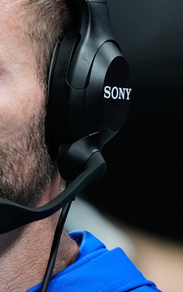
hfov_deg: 0.9
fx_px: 12276
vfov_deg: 1.4
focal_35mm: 1538
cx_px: -41
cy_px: 86
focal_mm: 400
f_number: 2.8
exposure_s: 1/2000
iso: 2000
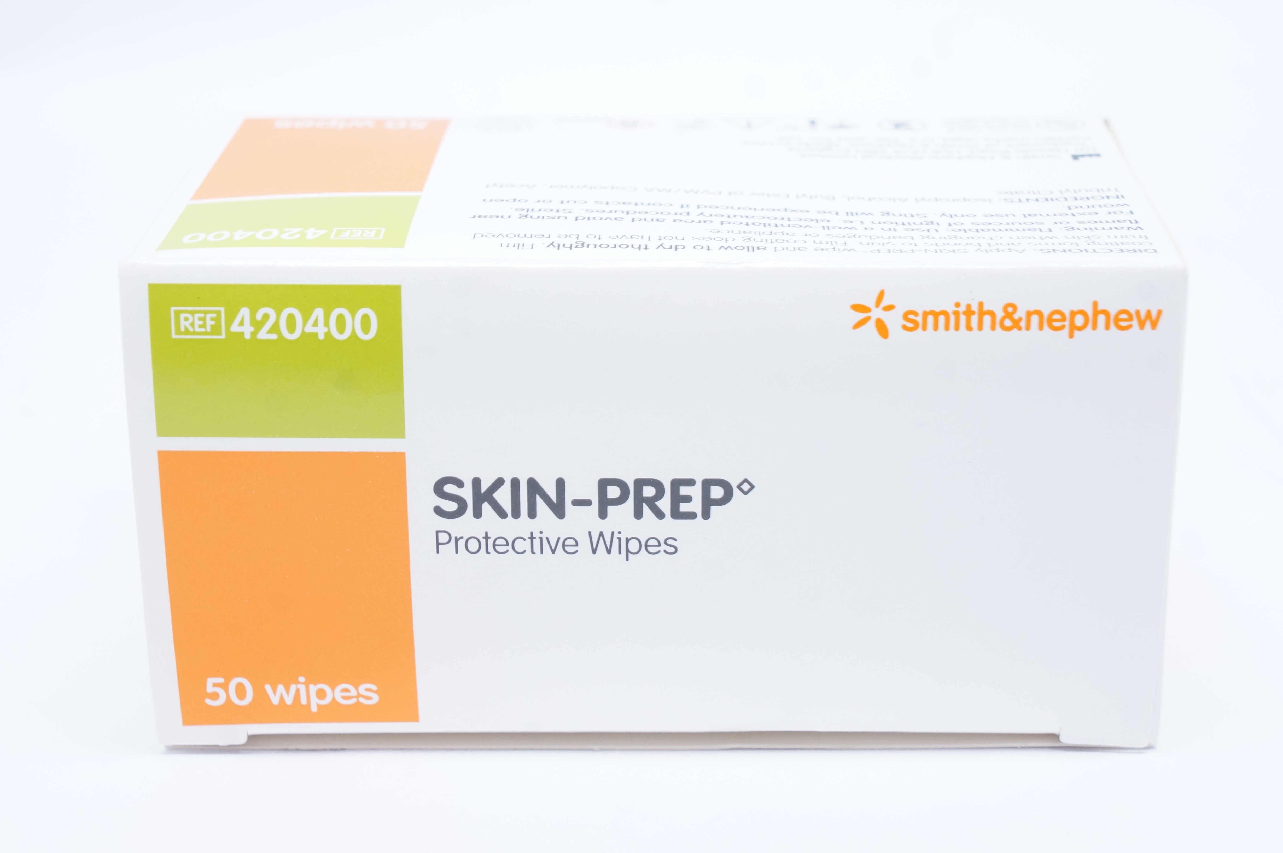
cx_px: 642
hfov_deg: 30.5
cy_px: 426
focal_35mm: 66
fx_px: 2350
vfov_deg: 20.6
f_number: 9
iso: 800
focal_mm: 44
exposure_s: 1/15
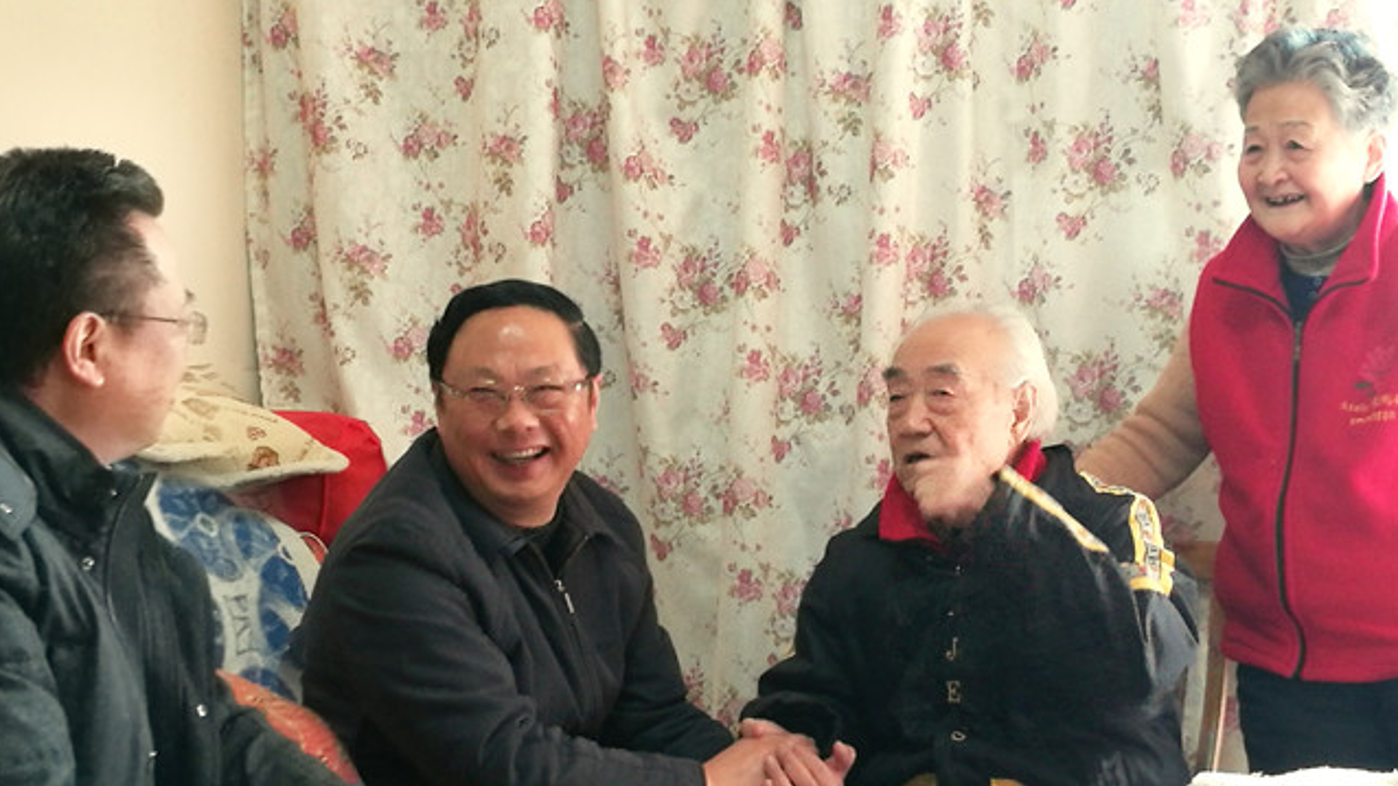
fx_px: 2410
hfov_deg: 32.4
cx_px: 717
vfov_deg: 18.5
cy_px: 469
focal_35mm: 65
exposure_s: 1/25
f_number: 2.2
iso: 400
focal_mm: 4.5
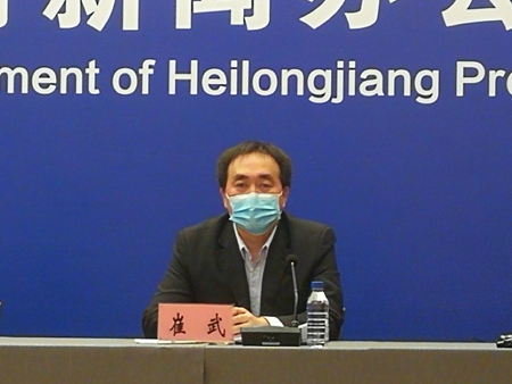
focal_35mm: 192
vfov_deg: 7.7
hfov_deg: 10.3
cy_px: 192
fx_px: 2841
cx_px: 256
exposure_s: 1/50
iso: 200
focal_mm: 3.95
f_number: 2.2
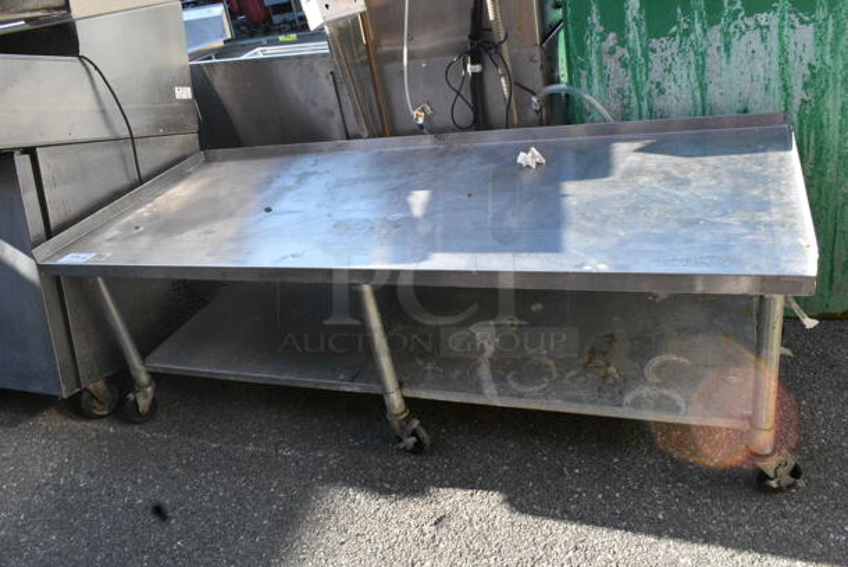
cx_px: 424
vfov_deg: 43.7
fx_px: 707
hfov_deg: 61.9
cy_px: 284
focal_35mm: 30
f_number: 14
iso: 6400
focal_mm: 20
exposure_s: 1/1250
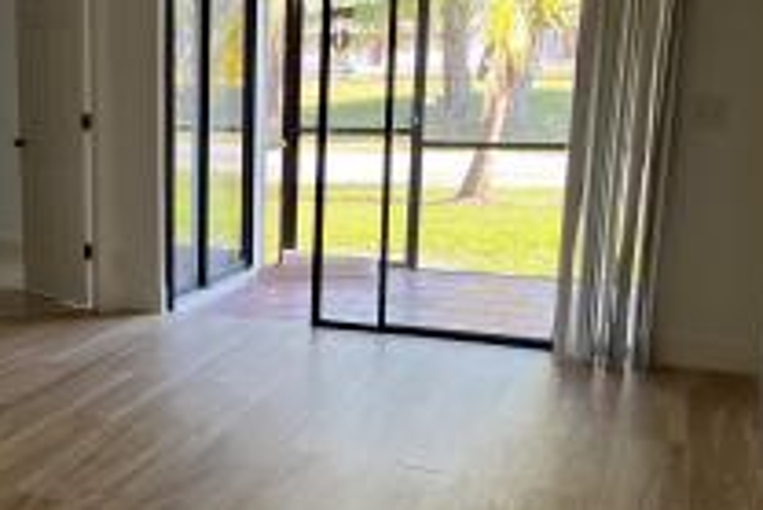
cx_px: 73
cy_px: 286
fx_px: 1103
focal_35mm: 52
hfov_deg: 35.8
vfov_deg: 26.0
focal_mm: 5.1
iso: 80
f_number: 1.6
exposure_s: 1/120
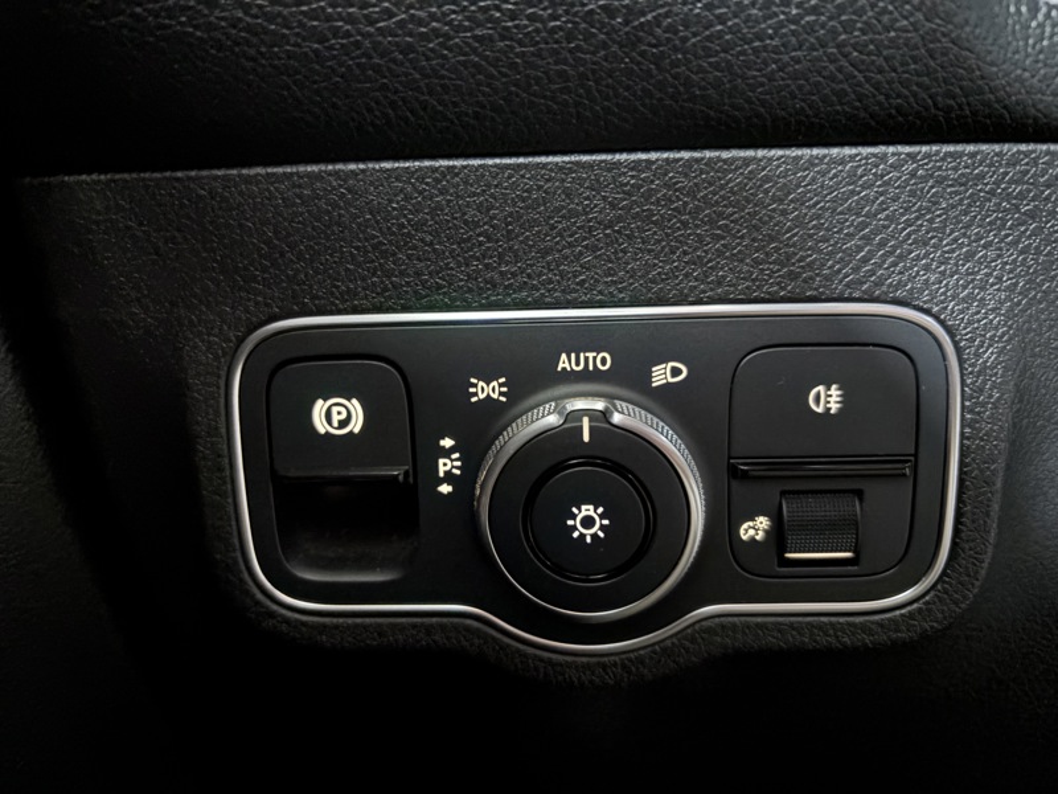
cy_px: 397
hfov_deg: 67.3
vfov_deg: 53.1
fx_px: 795
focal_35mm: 26
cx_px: 529
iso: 3200
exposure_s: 1/2
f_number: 1.6
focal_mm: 5.96
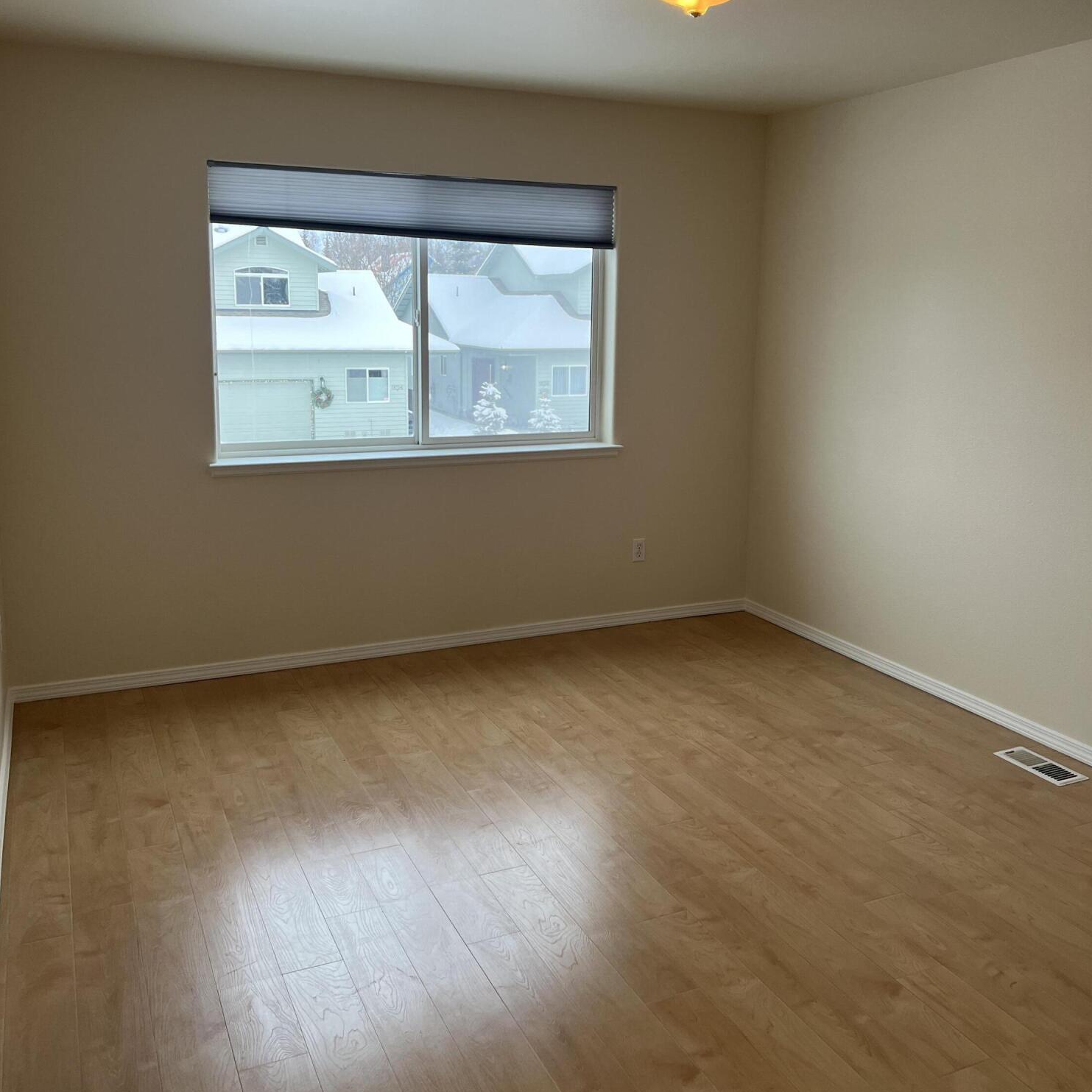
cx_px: 550
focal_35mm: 31
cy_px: 476
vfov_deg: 52.4
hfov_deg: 52.5
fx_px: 1106
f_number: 1.5
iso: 125
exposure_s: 1/120
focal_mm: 5.7
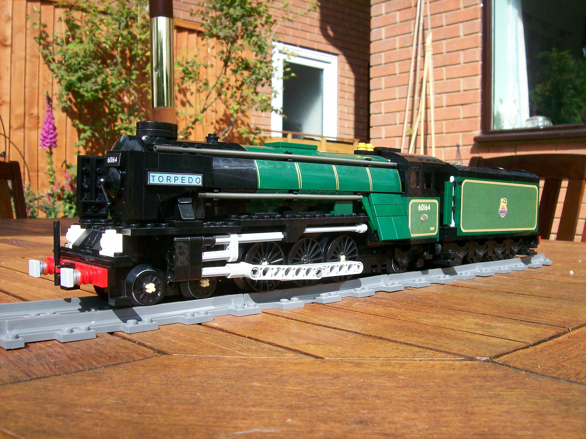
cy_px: 220
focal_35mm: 36
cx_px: 293
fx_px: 609
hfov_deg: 51.4
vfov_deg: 39.6
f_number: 4.8
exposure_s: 1/406
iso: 80
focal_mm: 6
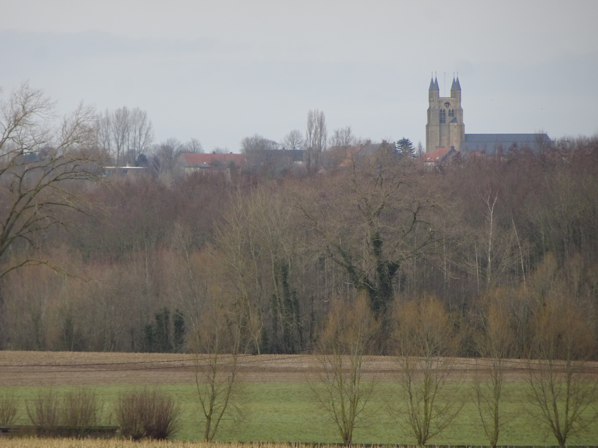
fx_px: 8085
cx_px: 299
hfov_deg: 4.2
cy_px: 224
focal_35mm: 468
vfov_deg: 3.2
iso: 125
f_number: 6.3
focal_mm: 80
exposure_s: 1/250
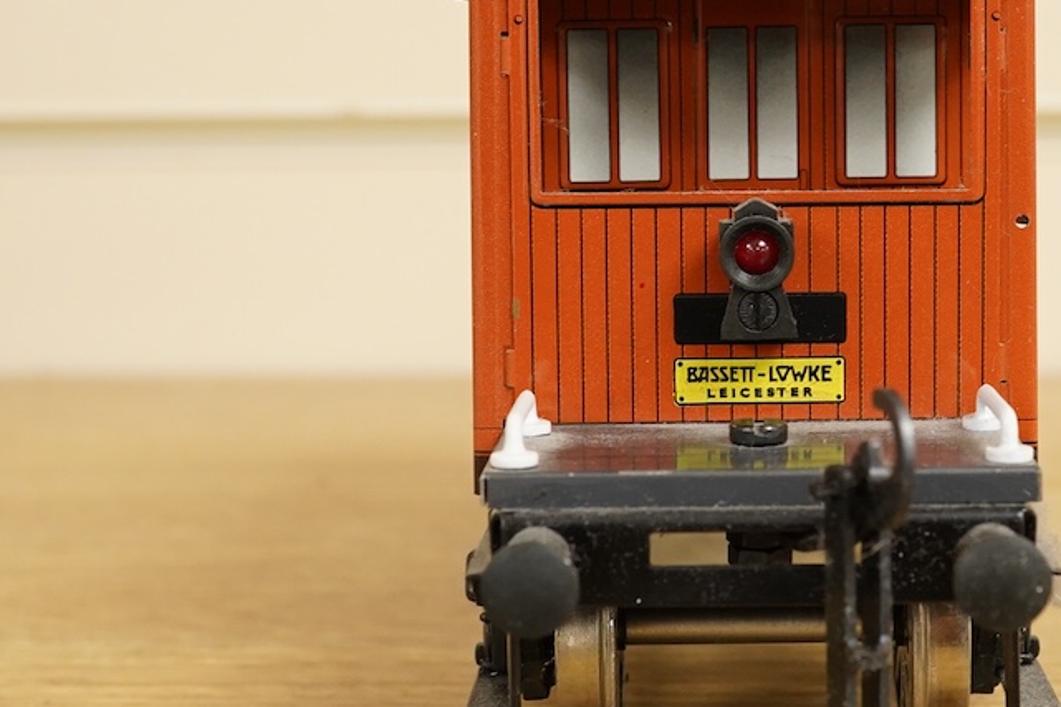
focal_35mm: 79
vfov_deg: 17.3
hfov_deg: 25.5
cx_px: 724
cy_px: 300
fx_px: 2328
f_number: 13
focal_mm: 30
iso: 2500
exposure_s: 1/80
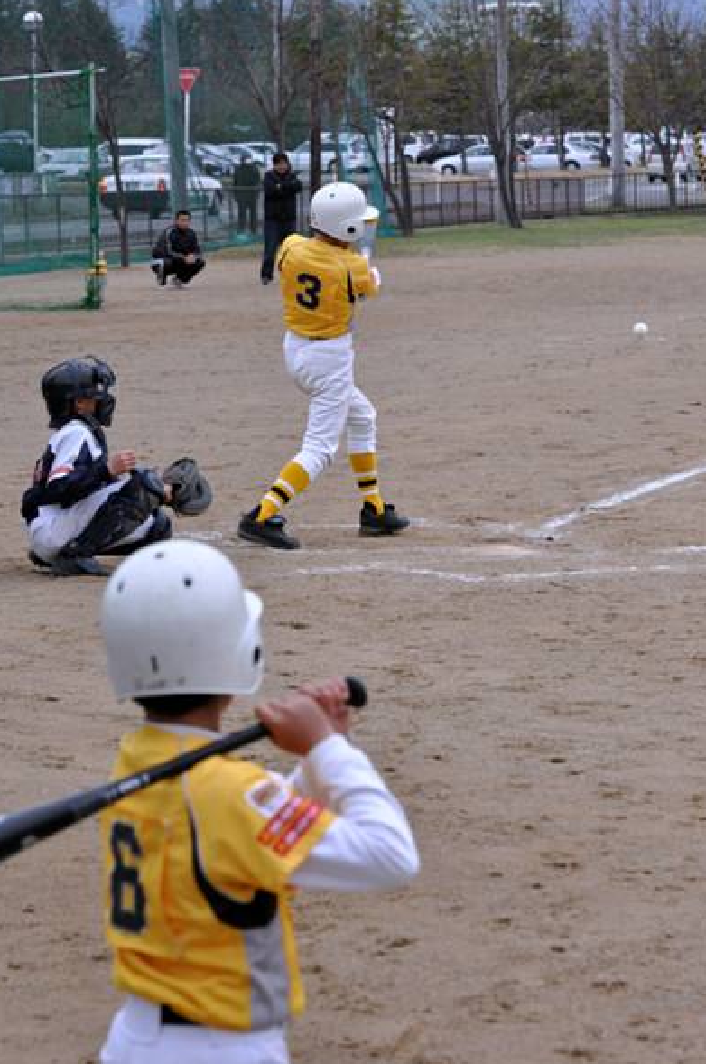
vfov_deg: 14.8
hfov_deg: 9.9
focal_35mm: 139
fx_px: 4087
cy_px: 560
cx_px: 346
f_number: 7.1
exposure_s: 1/2000
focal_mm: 85
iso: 800
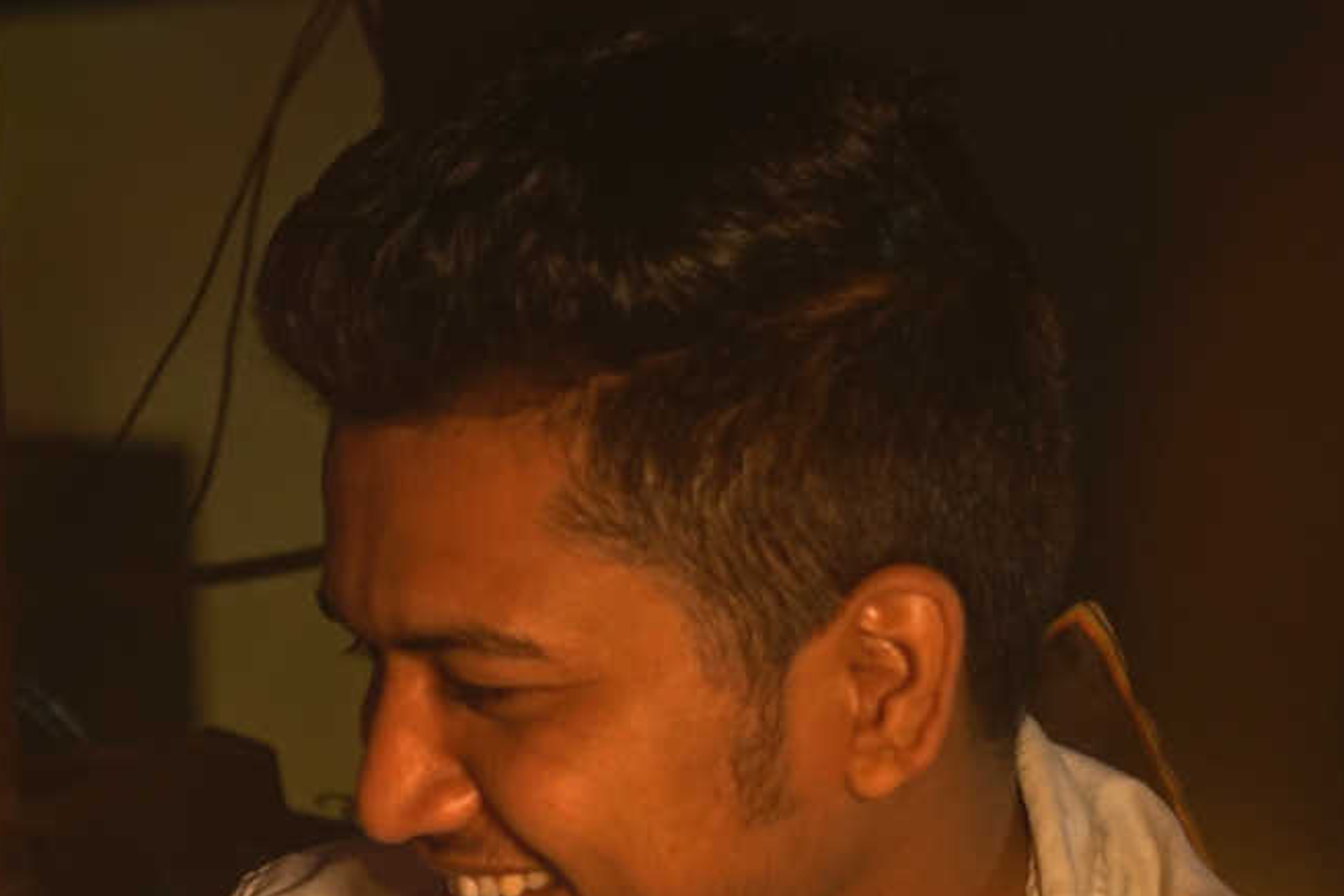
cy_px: 1171
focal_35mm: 153
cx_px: -257
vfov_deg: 8.8
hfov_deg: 13.1
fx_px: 5712
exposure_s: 1/200
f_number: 2.8
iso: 640
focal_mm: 50
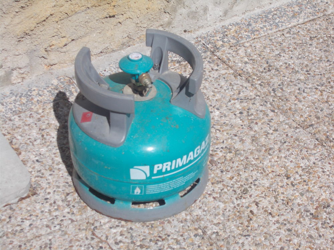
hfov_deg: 22.8
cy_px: 125
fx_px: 830
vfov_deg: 17.2
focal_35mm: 86
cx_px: 167
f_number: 6.3
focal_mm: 15.4
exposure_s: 1/500
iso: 80
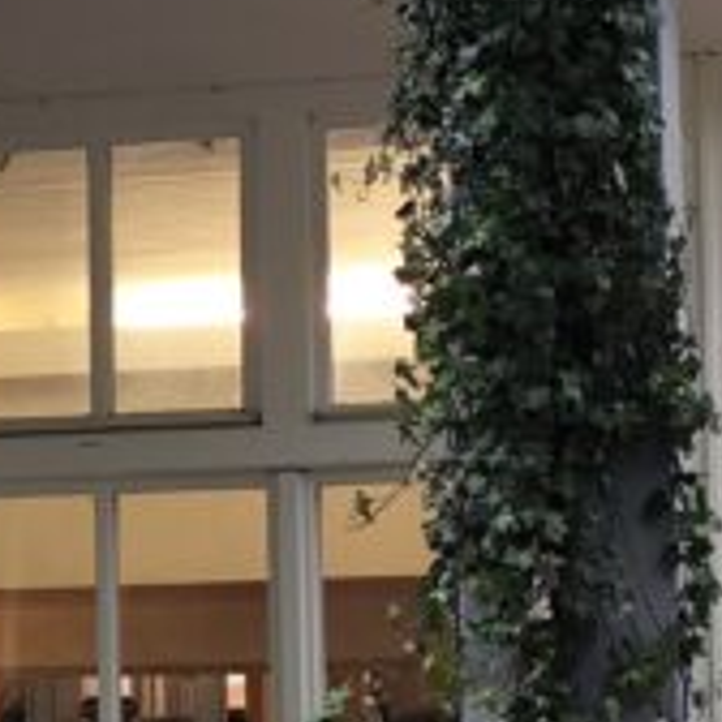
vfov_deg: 9.4
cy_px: 550
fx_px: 4389
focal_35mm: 186
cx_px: -890
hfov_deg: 8.7
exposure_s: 1/50
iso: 125
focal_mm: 6.19
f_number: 1.65
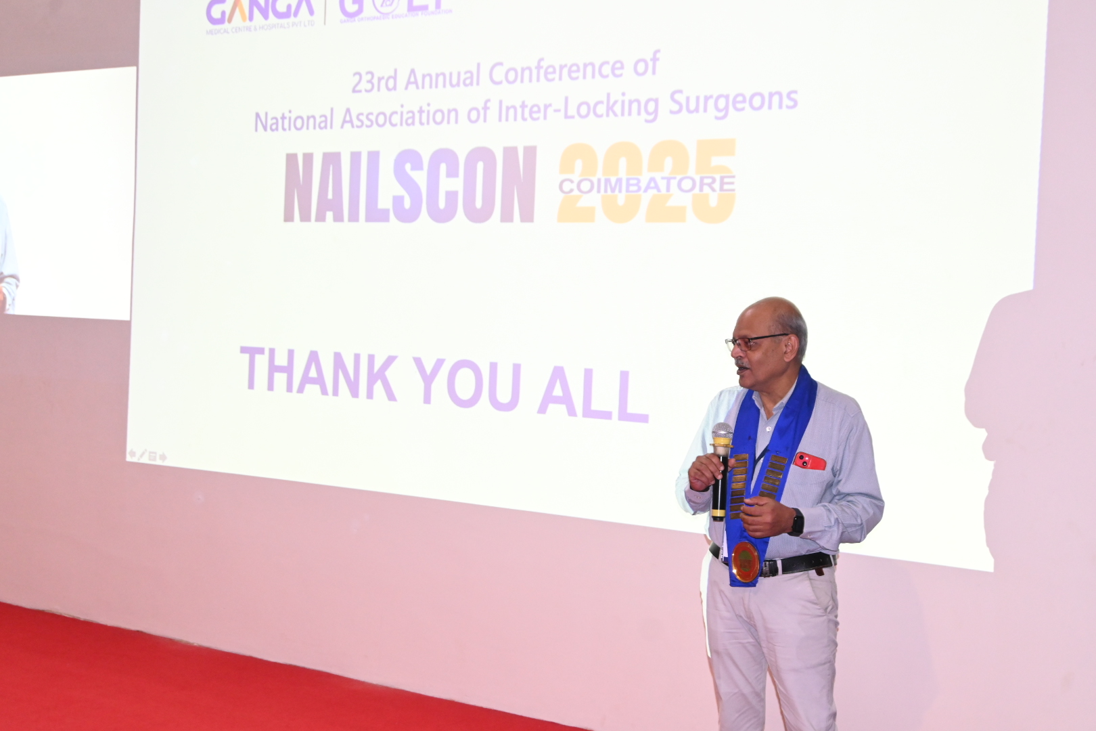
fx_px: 1393
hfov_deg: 43.0
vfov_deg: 29.4
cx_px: 548
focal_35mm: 46
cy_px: 366
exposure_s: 1/60
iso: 1600
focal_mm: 30.5
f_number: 5.6
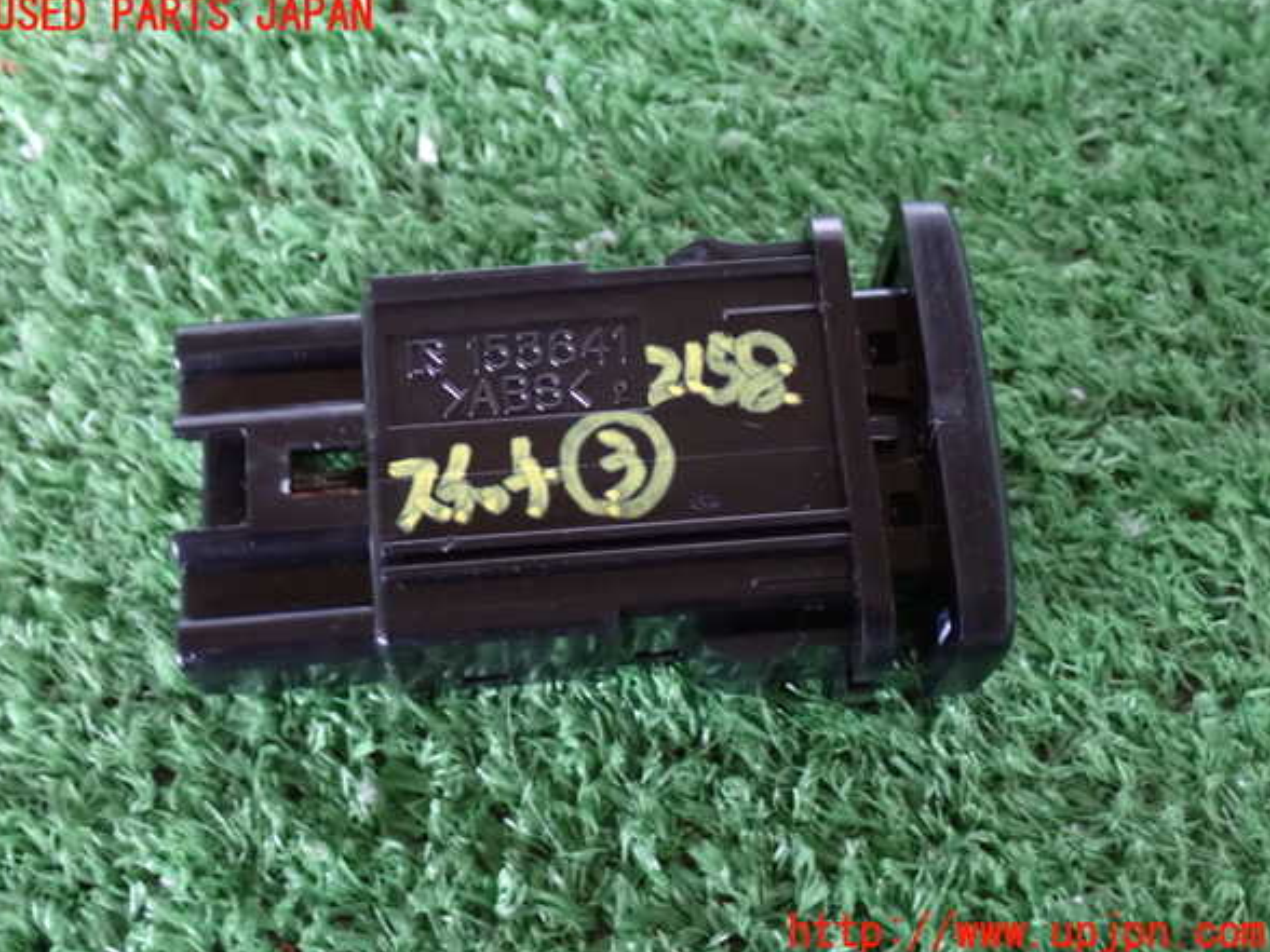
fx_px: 1871
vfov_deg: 28.6
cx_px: 629
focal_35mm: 51
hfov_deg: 37.5
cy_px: 475
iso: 1250
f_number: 3.2
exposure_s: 1/13
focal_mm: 9.01
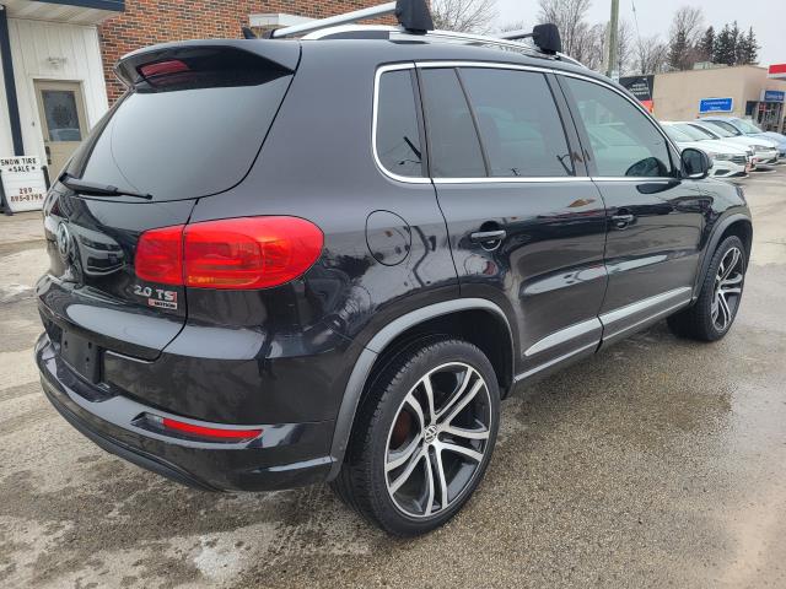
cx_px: 393
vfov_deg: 53.1
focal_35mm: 26
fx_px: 590
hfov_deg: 67.3
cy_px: 294
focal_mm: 5.4
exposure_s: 1/195
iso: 40
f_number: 1.8
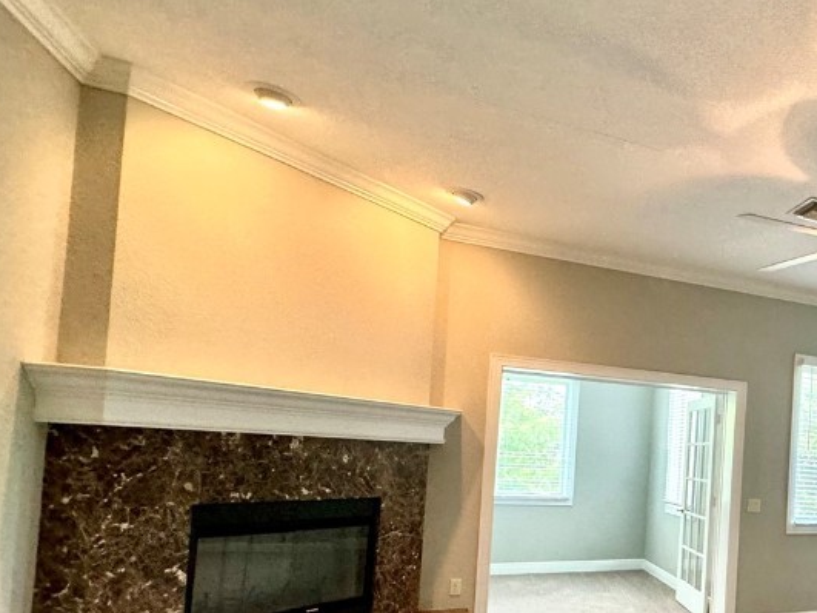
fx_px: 637
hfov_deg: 54.7
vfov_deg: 49.7
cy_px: 442
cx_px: 768
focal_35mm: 27
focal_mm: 2.22
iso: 250
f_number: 2.2
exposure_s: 1/120
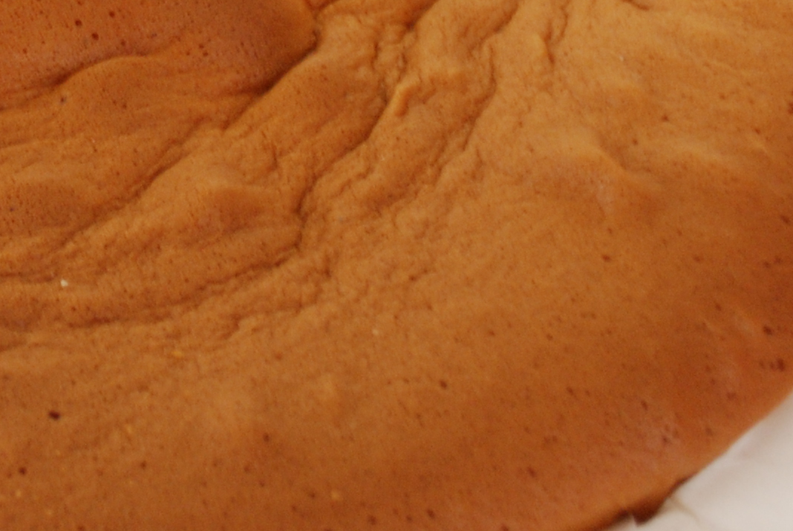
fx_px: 3838
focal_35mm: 174
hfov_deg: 11.4
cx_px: -333
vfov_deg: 7.9
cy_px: 88
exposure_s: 1/25
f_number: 4.2
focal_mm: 32
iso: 400
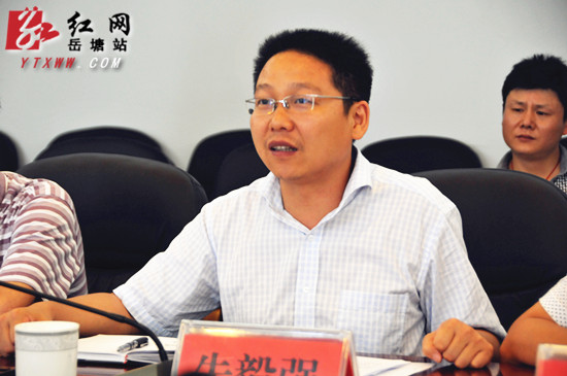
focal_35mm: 120
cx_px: 284
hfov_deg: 17.1
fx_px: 1887
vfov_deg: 11.4
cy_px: 188
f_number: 5
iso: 900
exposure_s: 1/30
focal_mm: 80
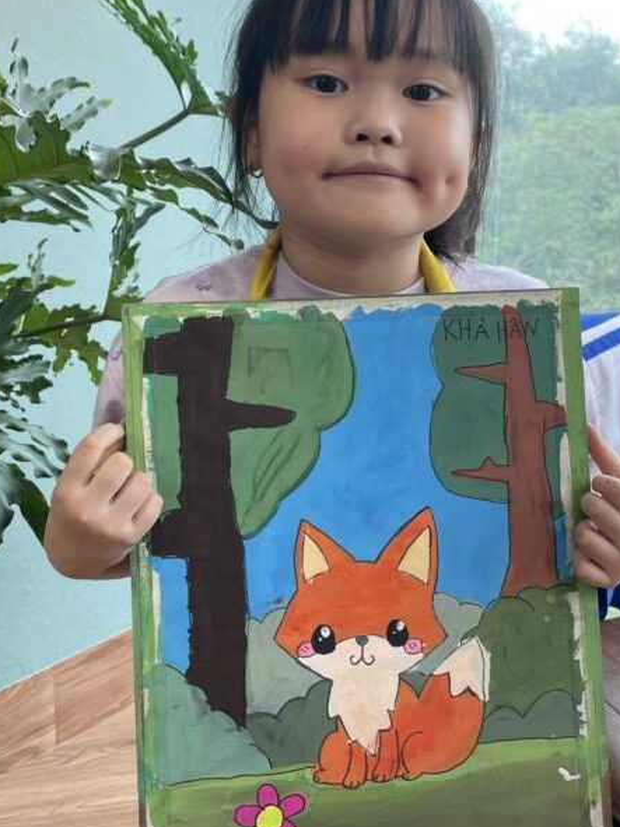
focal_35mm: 44
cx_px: 354
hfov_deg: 32.8
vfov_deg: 42.7
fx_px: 1051
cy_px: 327
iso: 50
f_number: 1.6
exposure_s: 1/100
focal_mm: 4.2
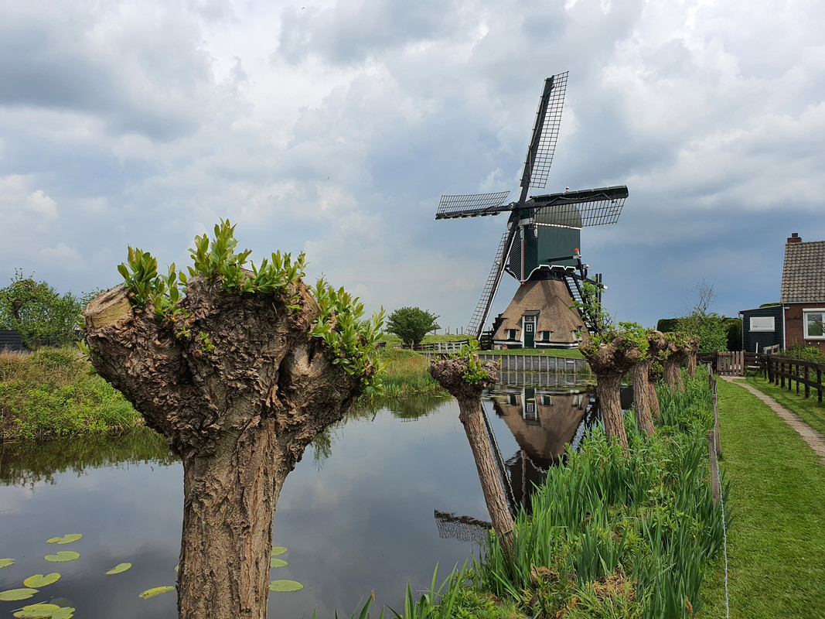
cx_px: 412
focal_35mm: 26
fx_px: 620
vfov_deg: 53.1
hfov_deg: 67.3
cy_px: 310
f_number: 2.4
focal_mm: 4.3
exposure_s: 1/2352
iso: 50
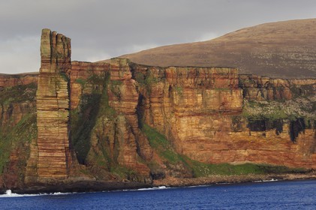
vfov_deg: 9.6
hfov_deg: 14.4
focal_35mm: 142
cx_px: 158
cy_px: 105
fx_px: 1250
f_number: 4
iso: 125
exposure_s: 1/640
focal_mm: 95
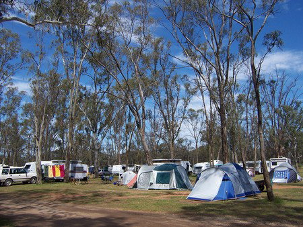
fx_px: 289
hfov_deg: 55.3
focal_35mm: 33
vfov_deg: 43.0
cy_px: 114
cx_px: 152
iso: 80
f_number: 4
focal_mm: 5.5
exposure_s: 1/1000
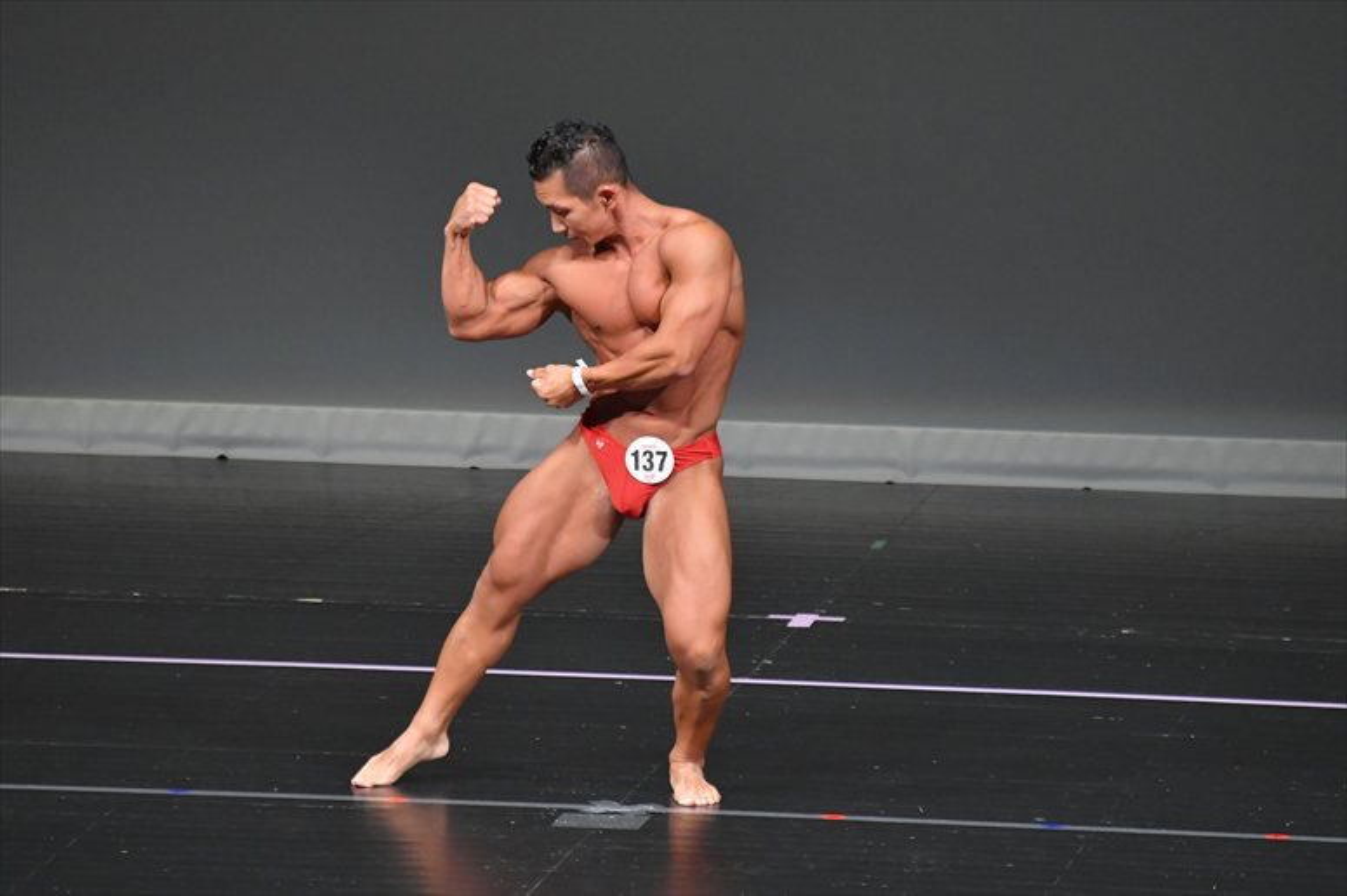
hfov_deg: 4.6
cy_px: 448
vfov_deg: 3.1
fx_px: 16830
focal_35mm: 450
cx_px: 674
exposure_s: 1/400
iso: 4000
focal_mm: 300
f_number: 5.6
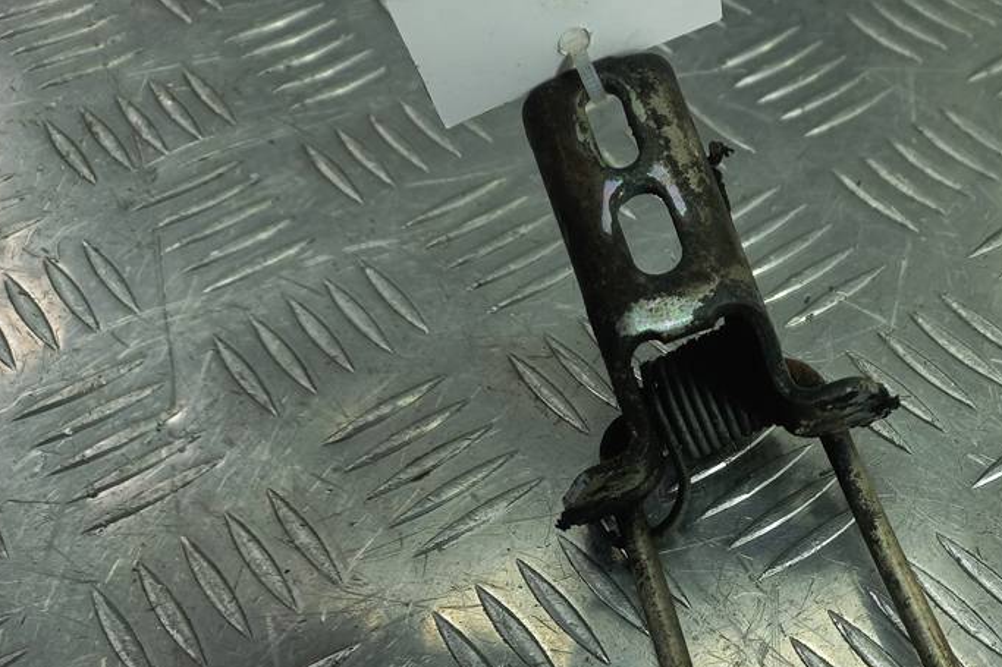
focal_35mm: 39
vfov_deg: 33.2
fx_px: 1085
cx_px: 741
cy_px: 537
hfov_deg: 47.9
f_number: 1.8
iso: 40
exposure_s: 1/50
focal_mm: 4.6
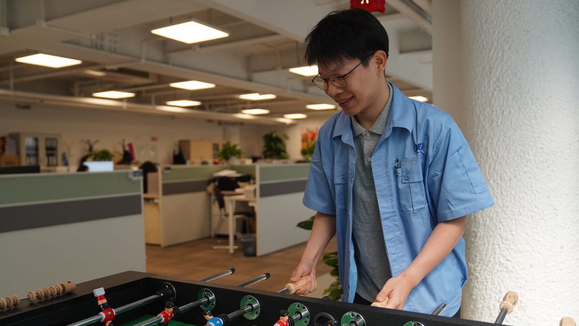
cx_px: 288
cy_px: 167
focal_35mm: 32
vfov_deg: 36.7
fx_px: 491
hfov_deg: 61.0
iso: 800
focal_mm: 30
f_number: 2.8
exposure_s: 1/400
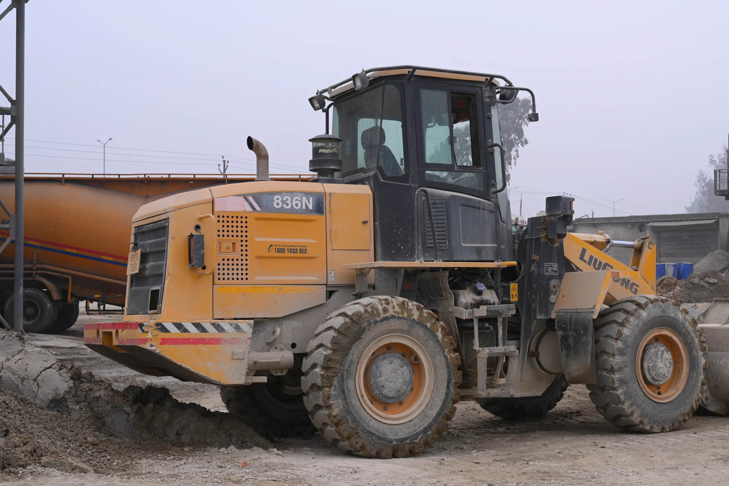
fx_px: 1012
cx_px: 422
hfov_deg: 39.5
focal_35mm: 50
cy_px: 230
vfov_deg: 27.0
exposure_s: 1/125
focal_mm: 42
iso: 200
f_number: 11
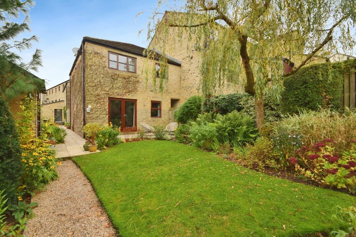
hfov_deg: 100.4
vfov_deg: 77.3
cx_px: 178
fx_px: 148
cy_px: 118
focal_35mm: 15
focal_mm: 10
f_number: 6.3
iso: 400
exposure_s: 1/160
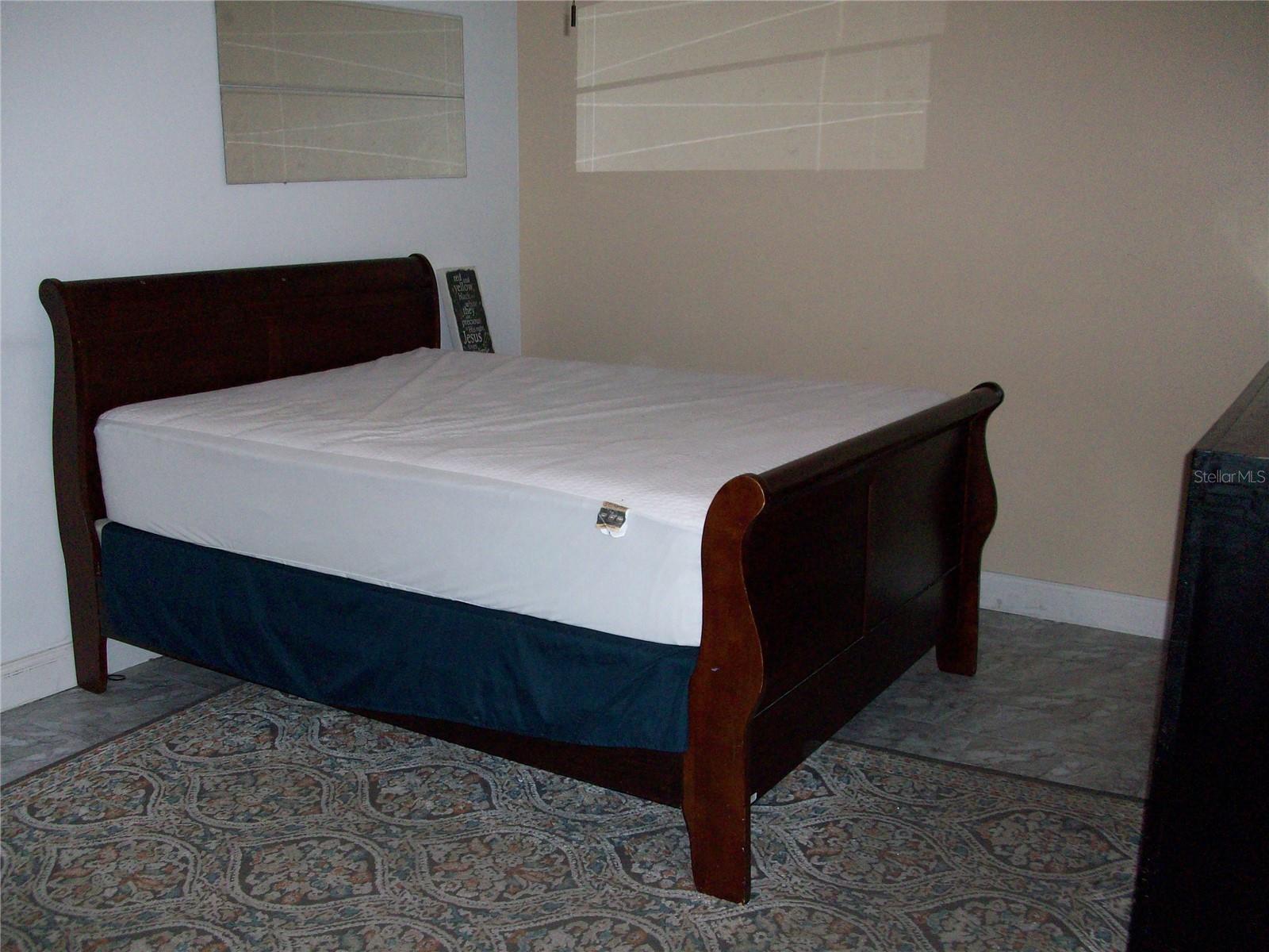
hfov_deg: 54.0
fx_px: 1246
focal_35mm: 34
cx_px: 634
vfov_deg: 41.8
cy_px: 476
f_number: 2.8
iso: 160
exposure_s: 1/60
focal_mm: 5.7
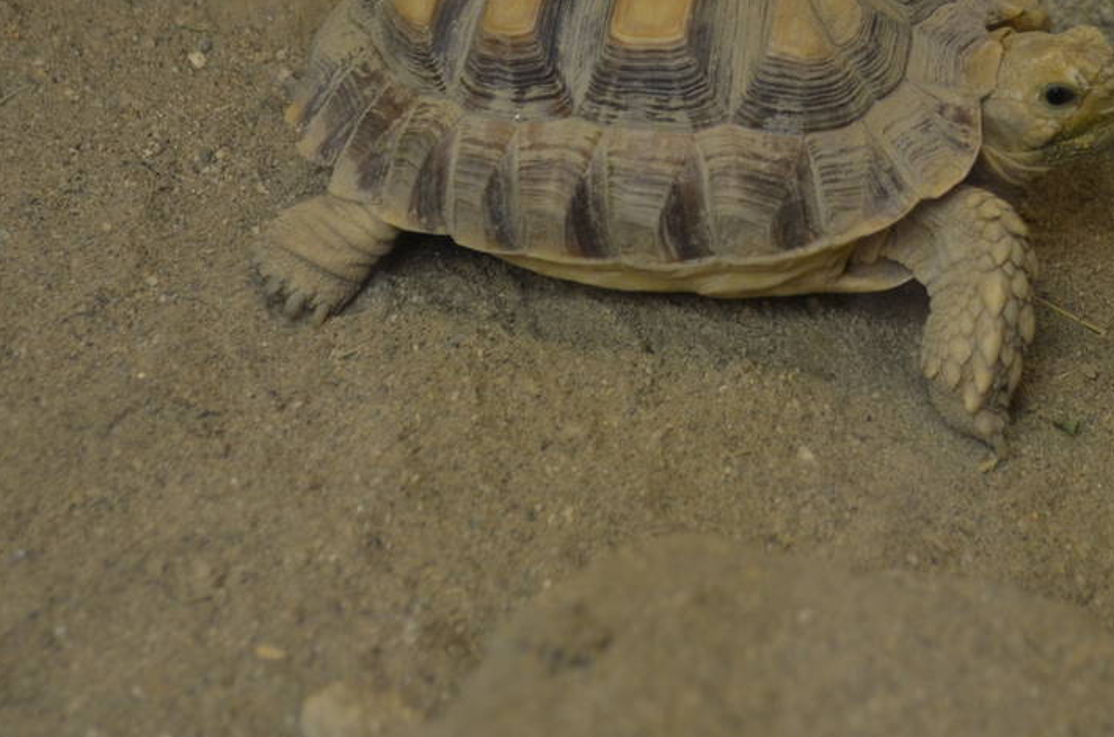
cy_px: 36
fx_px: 3551
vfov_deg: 11.8
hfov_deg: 17.7
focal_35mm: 115
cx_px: 872
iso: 640
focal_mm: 34
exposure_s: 1/60
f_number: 5
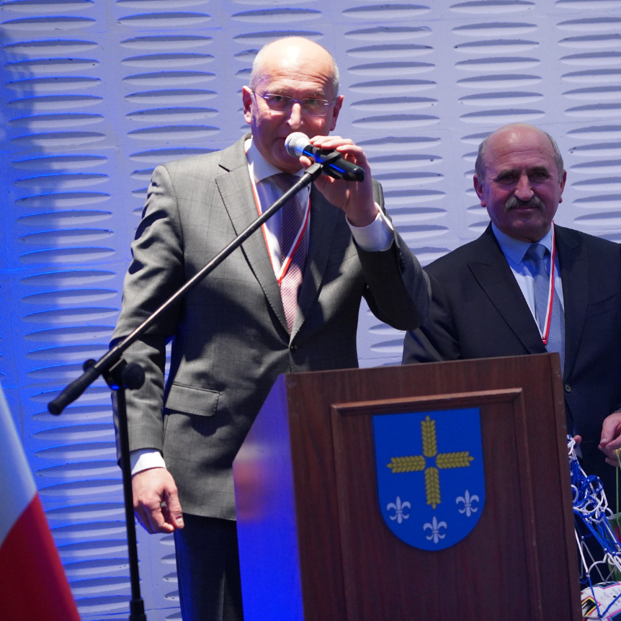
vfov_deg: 17.4
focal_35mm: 100
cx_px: 462
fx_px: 2030
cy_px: 312
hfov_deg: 17.3
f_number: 4
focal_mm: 78
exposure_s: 1/160
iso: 8000
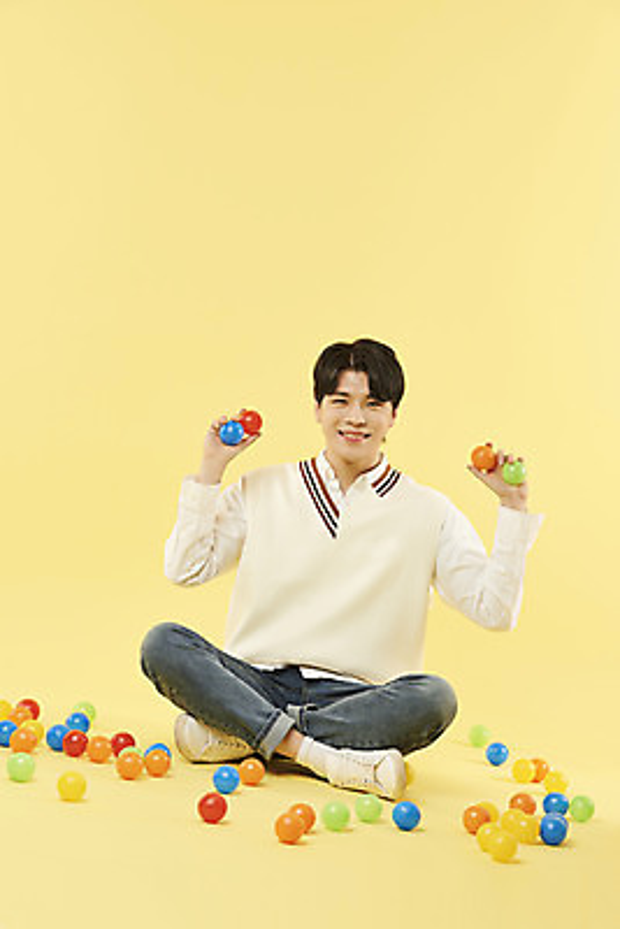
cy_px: 464
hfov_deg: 14.4
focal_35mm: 95
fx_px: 2452
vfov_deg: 21.5
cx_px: 310
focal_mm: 95
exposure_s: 1/125
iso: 64
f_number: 8
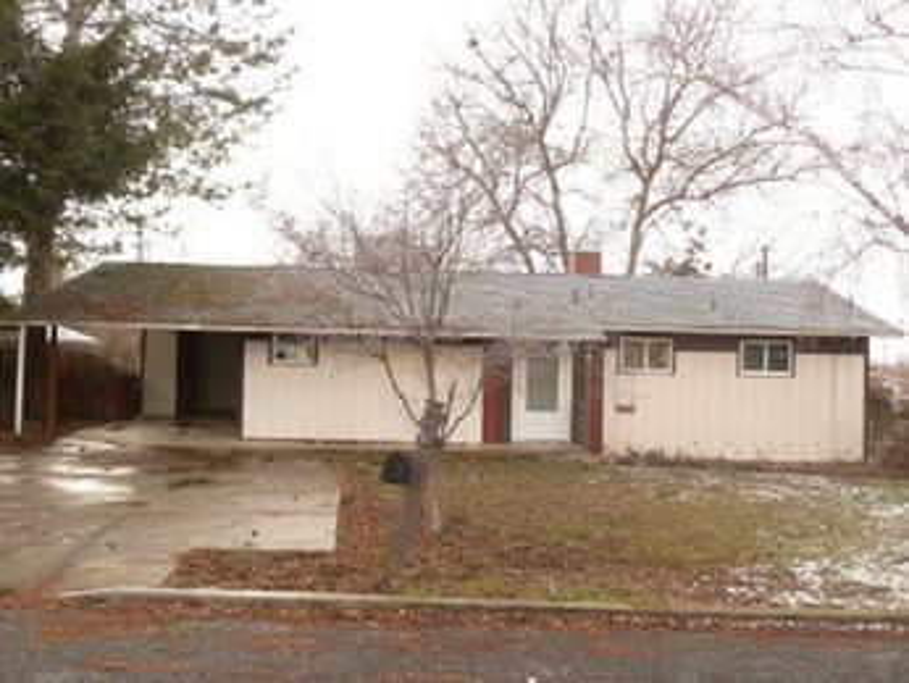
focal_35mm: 32
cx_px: 454
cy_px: 342
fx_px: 841
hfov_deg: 56.8
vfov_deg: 44.2
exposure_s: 1/100
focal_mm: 5.2
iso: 100
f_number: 3.5
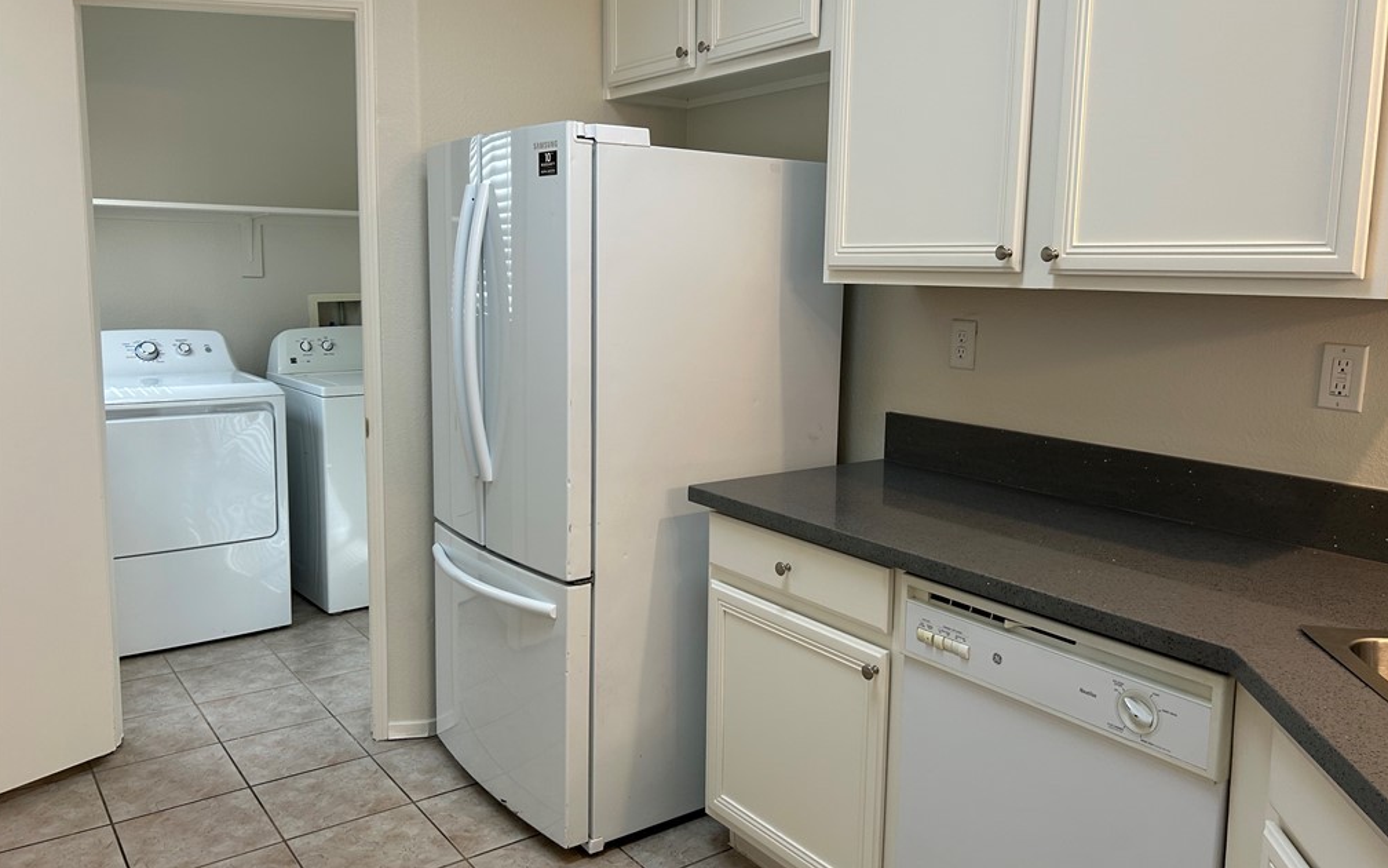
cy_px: 428
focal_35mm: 28
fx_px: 1059
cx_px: 697
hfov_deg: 66.5
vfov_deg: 44.5
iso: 80
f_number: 1.5
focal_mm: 5.7
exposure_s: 1/60
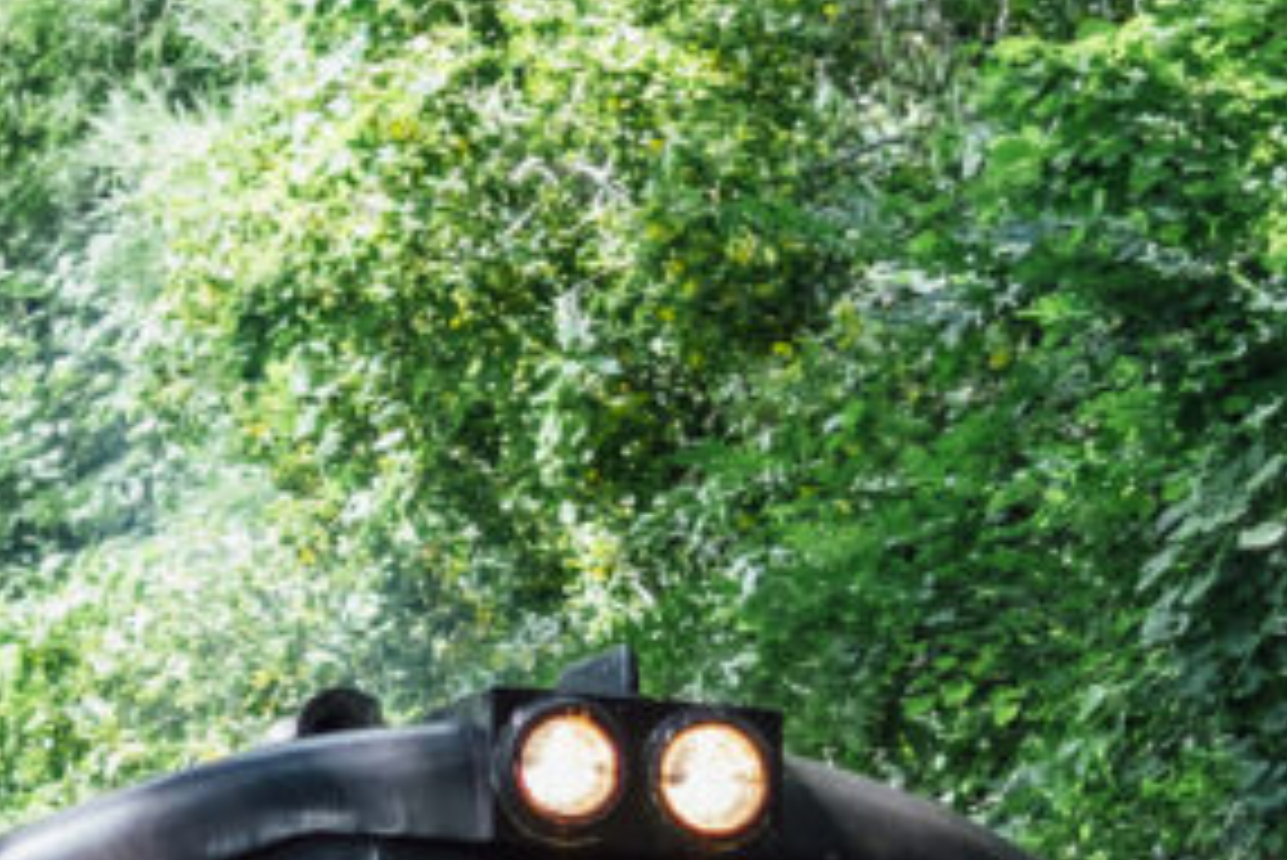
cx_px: 630
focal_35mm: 198
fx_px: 7082
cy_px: 1454
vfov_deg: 6.8
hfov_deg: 10.4
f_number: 1.4
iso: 200
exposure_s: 1/950
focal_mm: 35
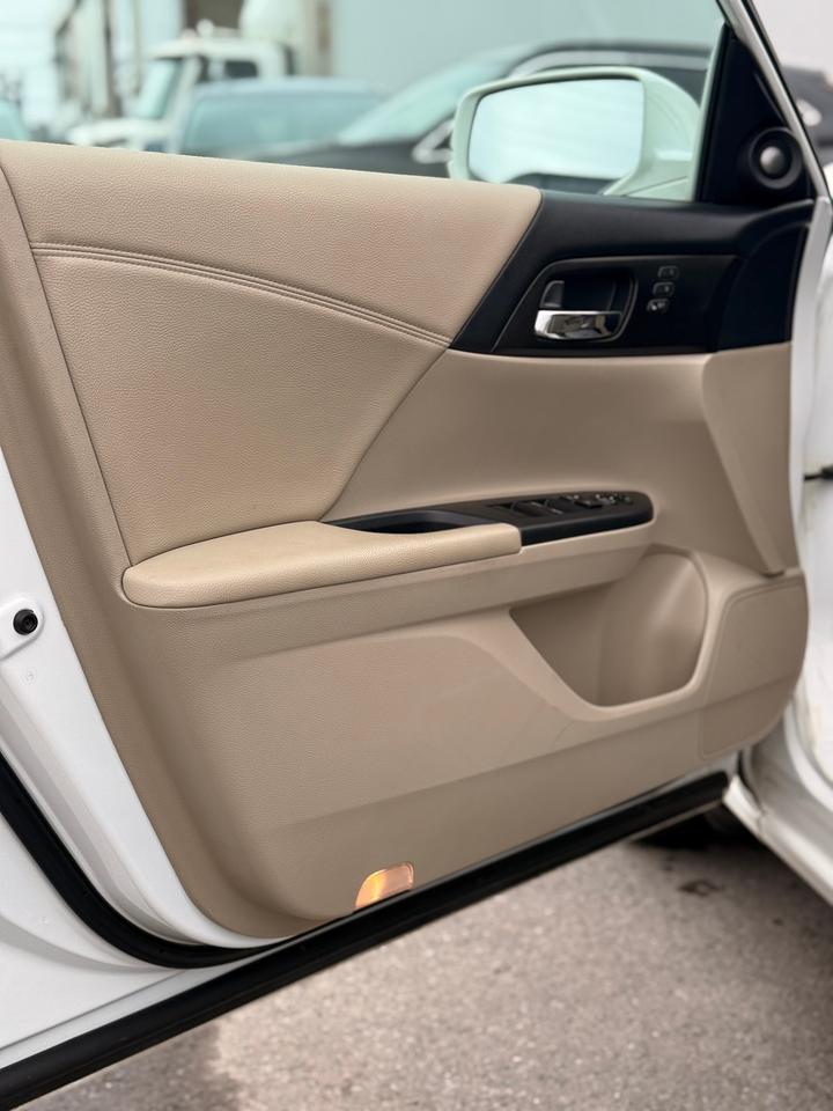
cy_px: 556
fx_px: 1540
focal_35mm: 48
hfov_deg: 30.3
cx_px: 416
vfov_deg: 39.7
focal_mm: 6.76
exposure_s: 1/951
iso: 64
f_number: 1.78
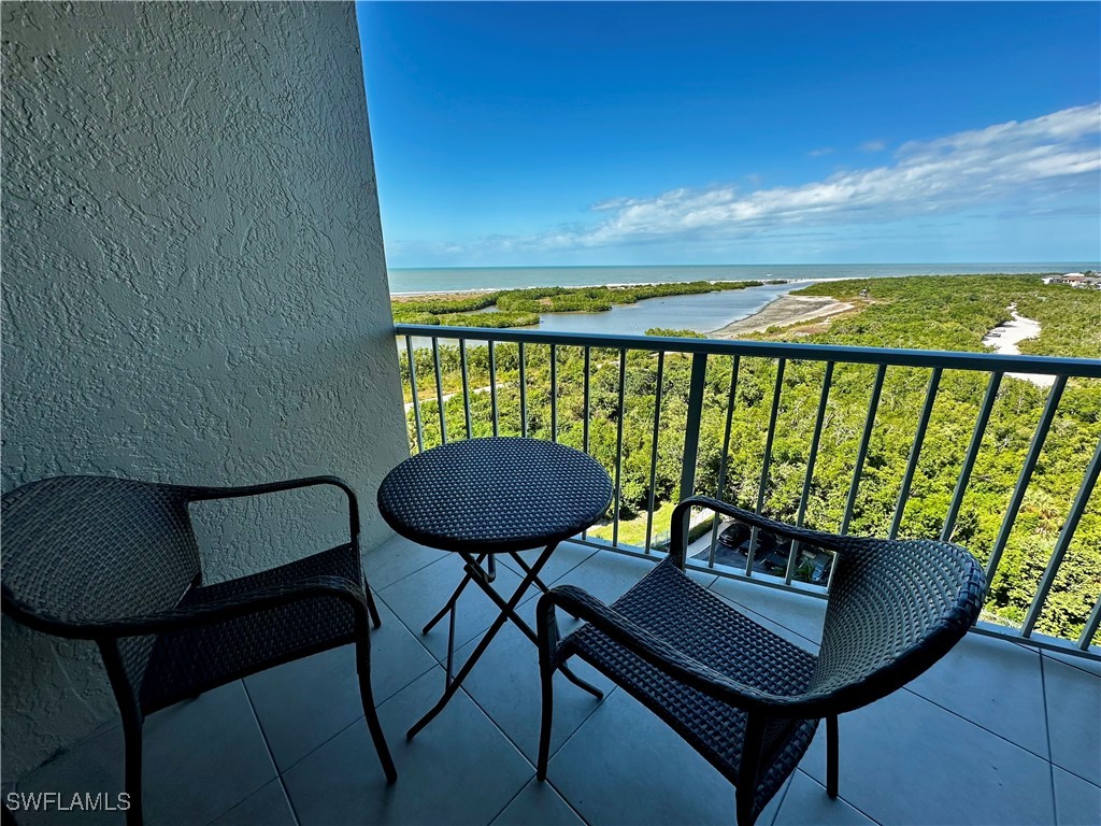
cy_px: 413
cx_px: 550
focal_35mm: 14
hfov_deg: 102.1
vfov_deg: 85.7
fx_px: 445
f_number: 2.2
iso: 40
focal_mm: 2.22
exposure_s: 1/868
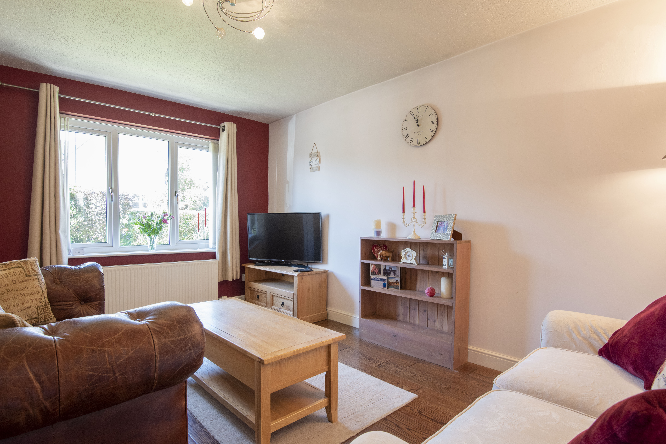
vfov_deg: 67.3
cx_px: 325
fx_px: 333
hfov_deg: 90.0
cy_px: 237
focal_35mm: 18
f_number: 8
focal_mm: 16
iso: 800
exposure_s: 1/20
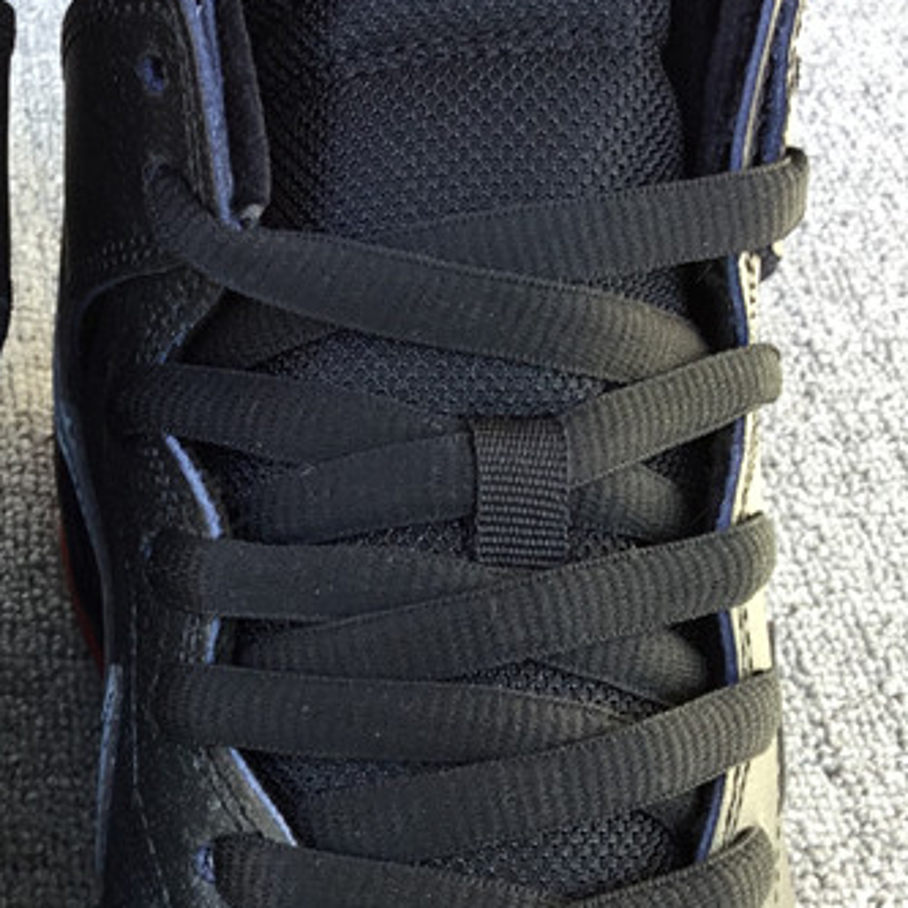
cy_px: 792
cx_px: 19
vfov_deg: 22.9
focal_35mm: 74
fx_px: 2196
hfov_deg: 22.5
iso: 25
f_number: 2.4
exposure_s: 1/50
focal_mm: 3.3
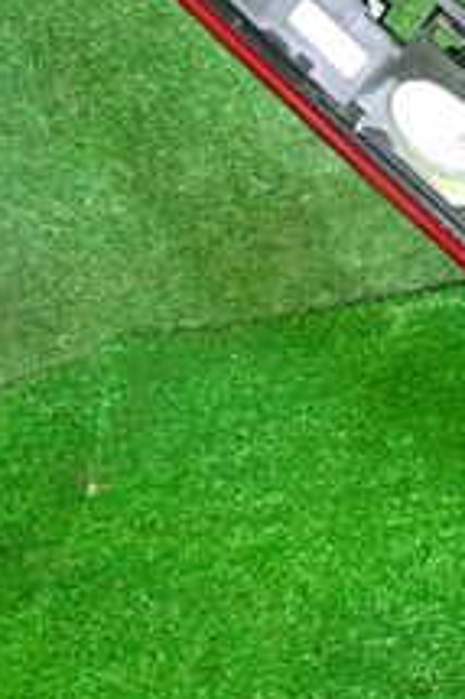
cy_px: 254
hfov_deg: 14.2
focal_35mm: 87
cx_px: 790
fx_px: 1688
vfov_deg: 23.3
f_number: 2.3
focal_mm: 5.4
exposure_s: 1/30
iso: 800
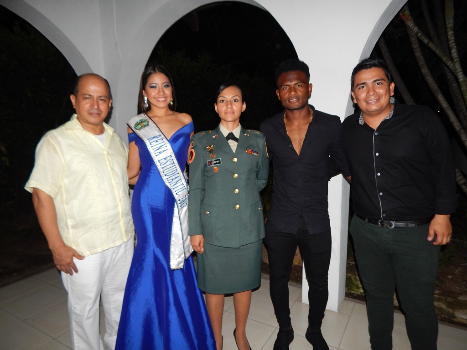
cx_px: 234
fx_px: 297
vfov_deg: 61.1
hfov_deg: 76.4
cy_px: 175
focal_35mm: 22
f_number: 3
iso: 200
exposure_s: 1/30
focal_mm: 4
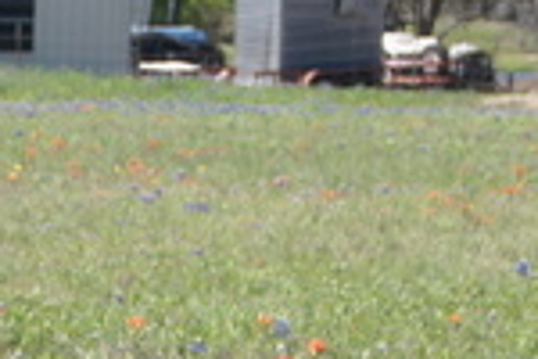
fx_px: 6585
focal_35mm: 441
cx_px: -194
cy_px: 591
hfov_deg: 4.7
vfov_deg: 3.1
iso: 200
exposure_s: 1/250
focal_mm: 55
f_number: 11
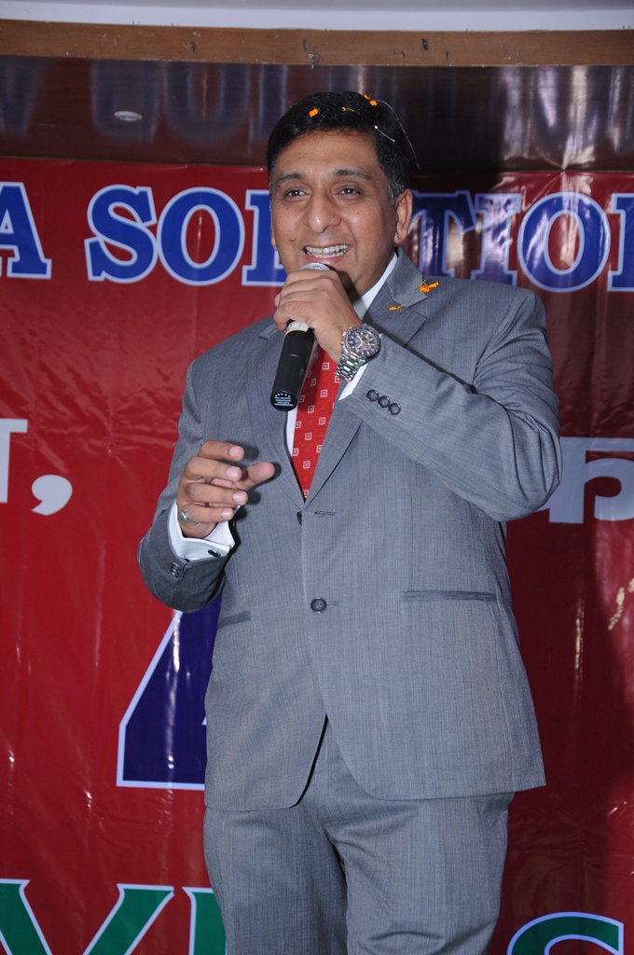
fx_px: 1986
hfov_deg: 18.1
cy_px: 478
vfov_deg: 27.0
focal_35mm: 75
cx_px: 317
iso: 640
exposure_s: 1/125
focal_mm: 50
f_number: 5
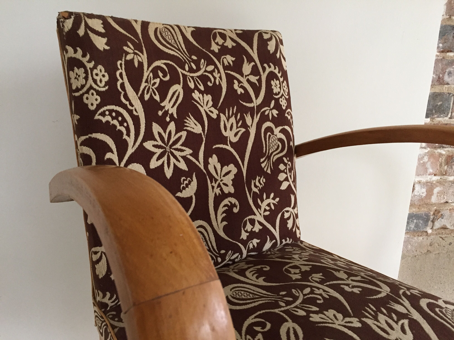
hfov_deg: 61.7
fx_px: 380
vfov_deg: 48.2
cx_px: 227
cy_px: 170
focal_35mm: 29
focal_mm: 4.15
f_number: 2.2
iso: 200
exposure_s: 1/33
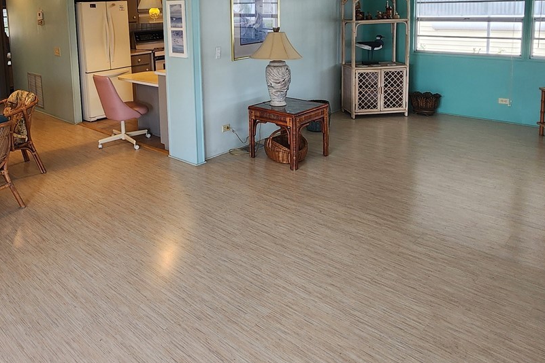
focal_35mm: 27
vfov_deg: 44.9
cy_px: 60
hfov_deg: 66.4
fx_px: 409
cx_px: 205
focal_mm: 2.2
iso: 125
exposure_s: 1/60
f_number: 2.2
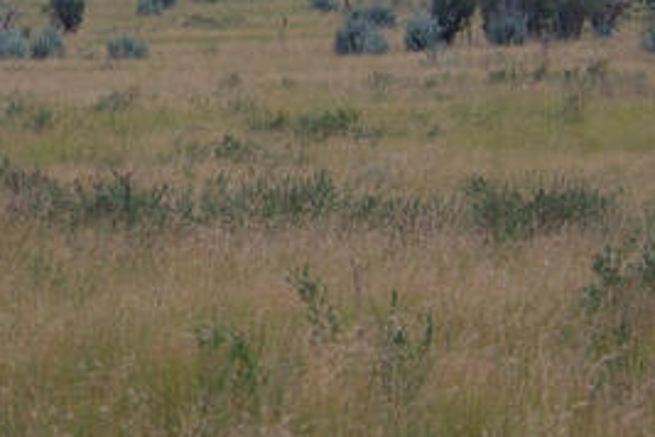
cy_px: 17
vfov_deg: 4.4
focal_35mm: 315
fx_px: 5731
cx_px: 88
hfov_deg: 6.5
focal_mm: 80
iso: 100
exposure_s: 1/200
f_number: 4.5
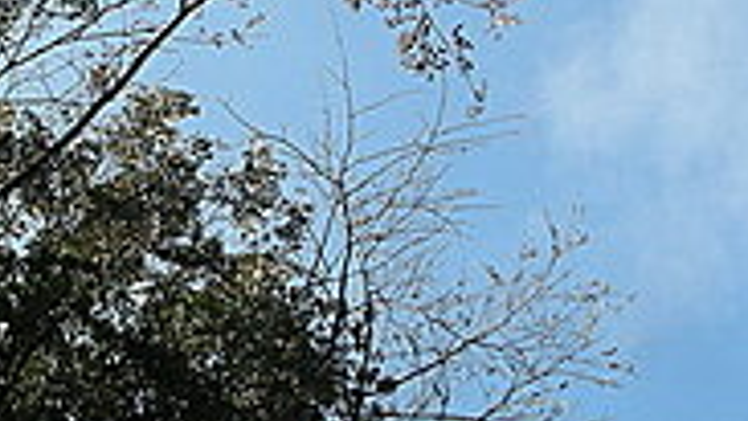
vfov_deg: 11.6
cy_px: 170
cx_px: 266
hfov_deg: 20.5
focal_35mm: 104
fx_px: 2063
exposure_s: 1/321
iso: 50
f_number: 3
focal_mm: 5.8
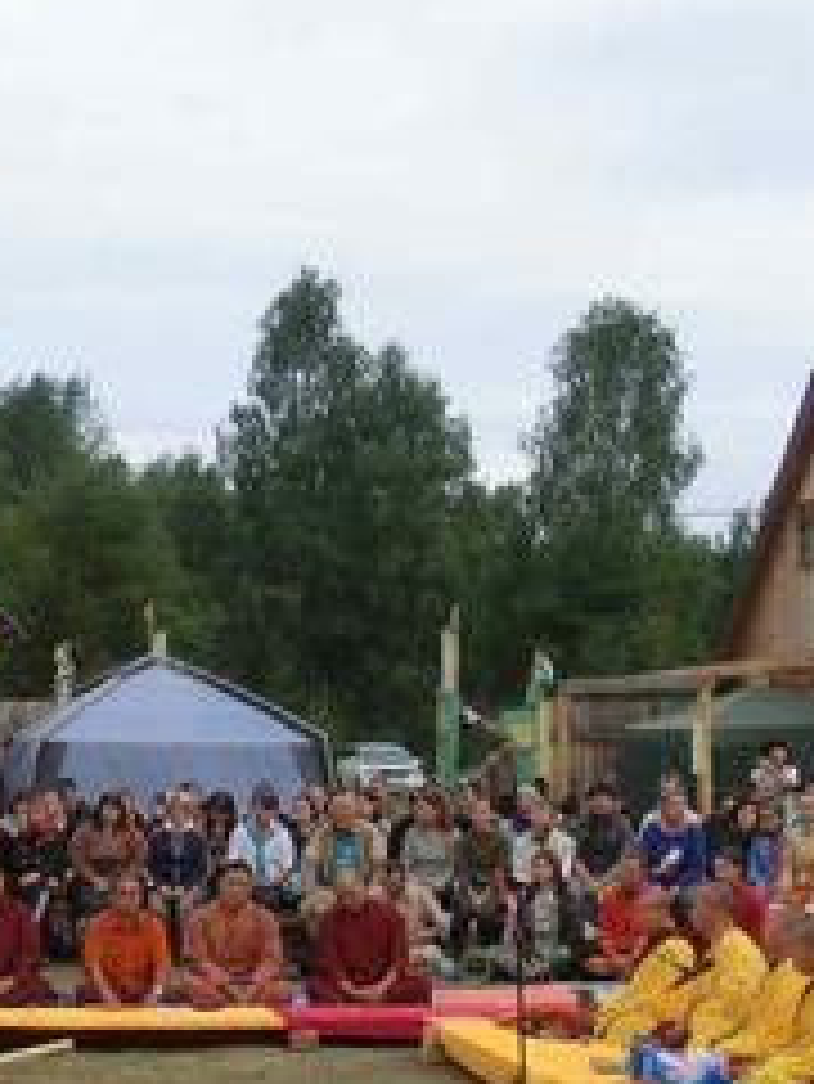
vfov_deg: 16.8
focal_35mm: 117
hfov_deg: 12.5
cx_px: 13
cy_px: 670
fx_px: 3665
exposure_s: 1/640
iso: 100
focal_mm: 7.87
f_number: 4.2
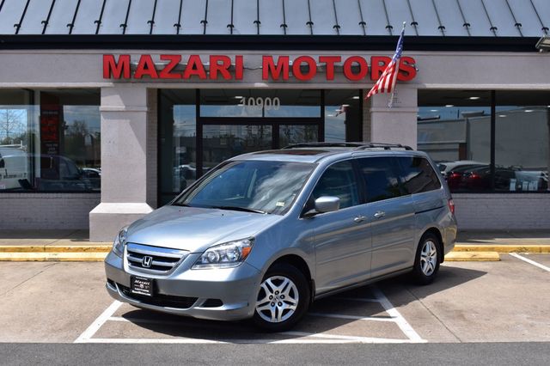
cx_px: 275
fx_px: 710
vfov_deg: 28.9
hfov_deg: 42.3
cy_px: 183
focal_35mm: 46
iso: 320
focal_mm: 31
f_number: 11
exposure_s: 1/500
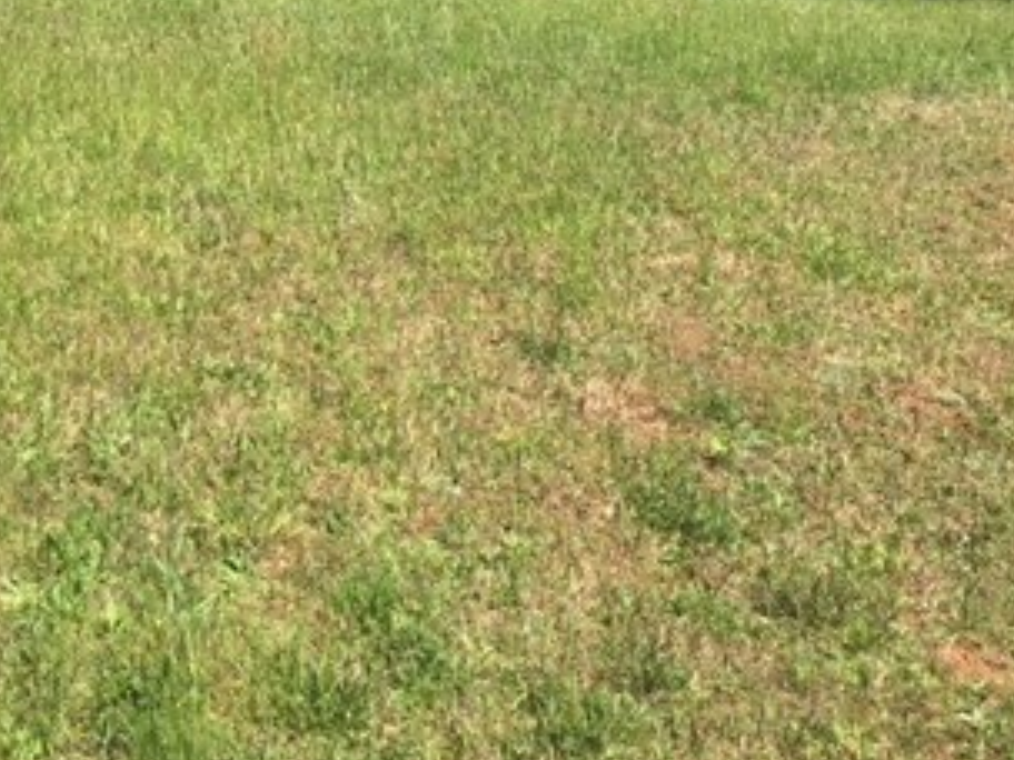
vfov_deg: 23.6
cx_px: 193
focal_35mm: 61
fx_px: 1787
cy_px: 120
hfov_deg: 30.8
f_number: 2.2
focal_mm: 4.15
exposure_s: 1/1099
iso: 25
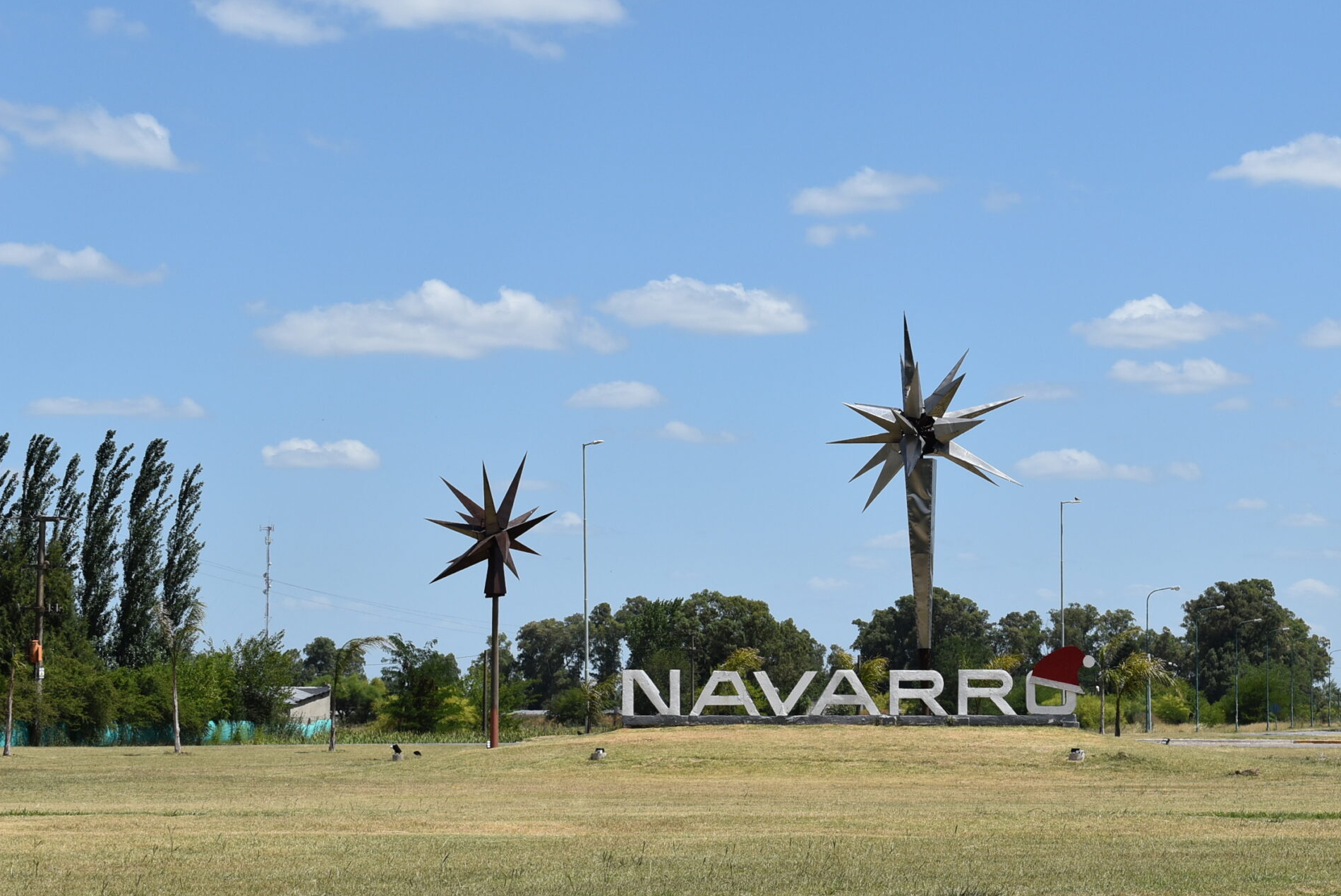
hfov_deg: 20.9
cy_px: 375
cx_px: 898
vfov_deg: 14.1
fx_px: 3616
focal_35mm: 97
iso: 200
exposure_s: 1/500
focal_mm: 48
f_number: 11
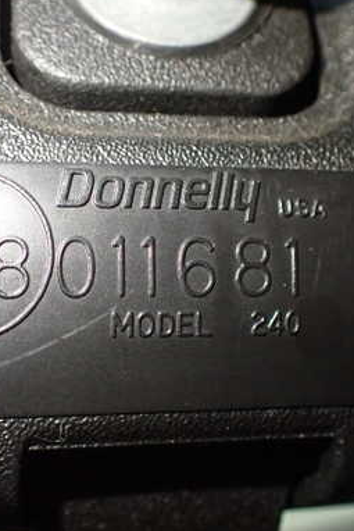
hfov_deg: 27.5
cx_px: 157
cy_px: 260
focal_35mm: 49
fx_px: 722
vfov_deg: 40.3
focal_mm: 5.4
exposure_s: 1/125
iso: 800
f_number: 2.3
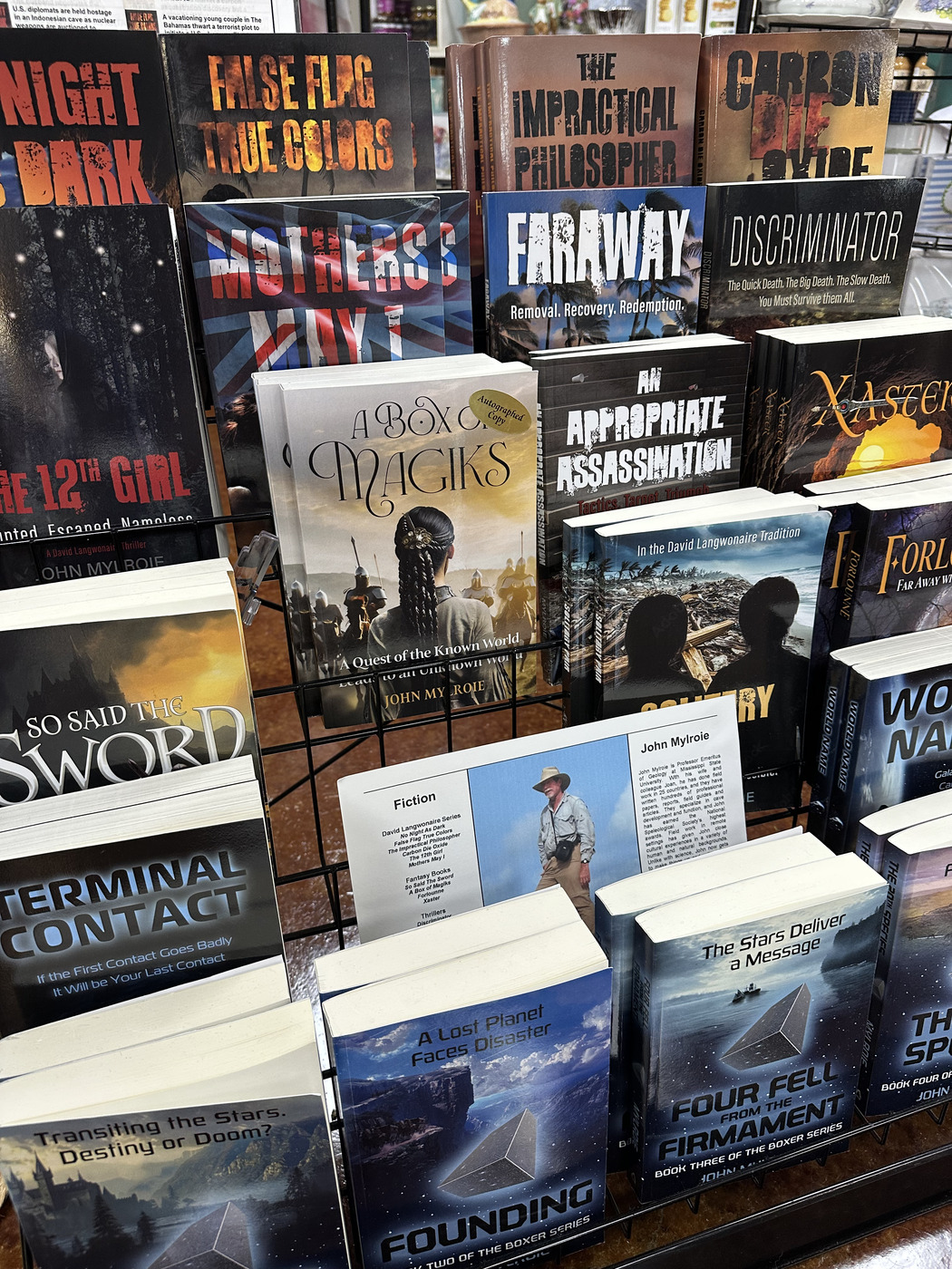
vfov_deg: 71.6
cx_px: 476
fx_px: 880
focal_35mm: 24
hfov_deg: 56.8
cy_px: 634
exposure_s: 1/60
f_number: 1.78
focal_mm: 6.86
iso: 160
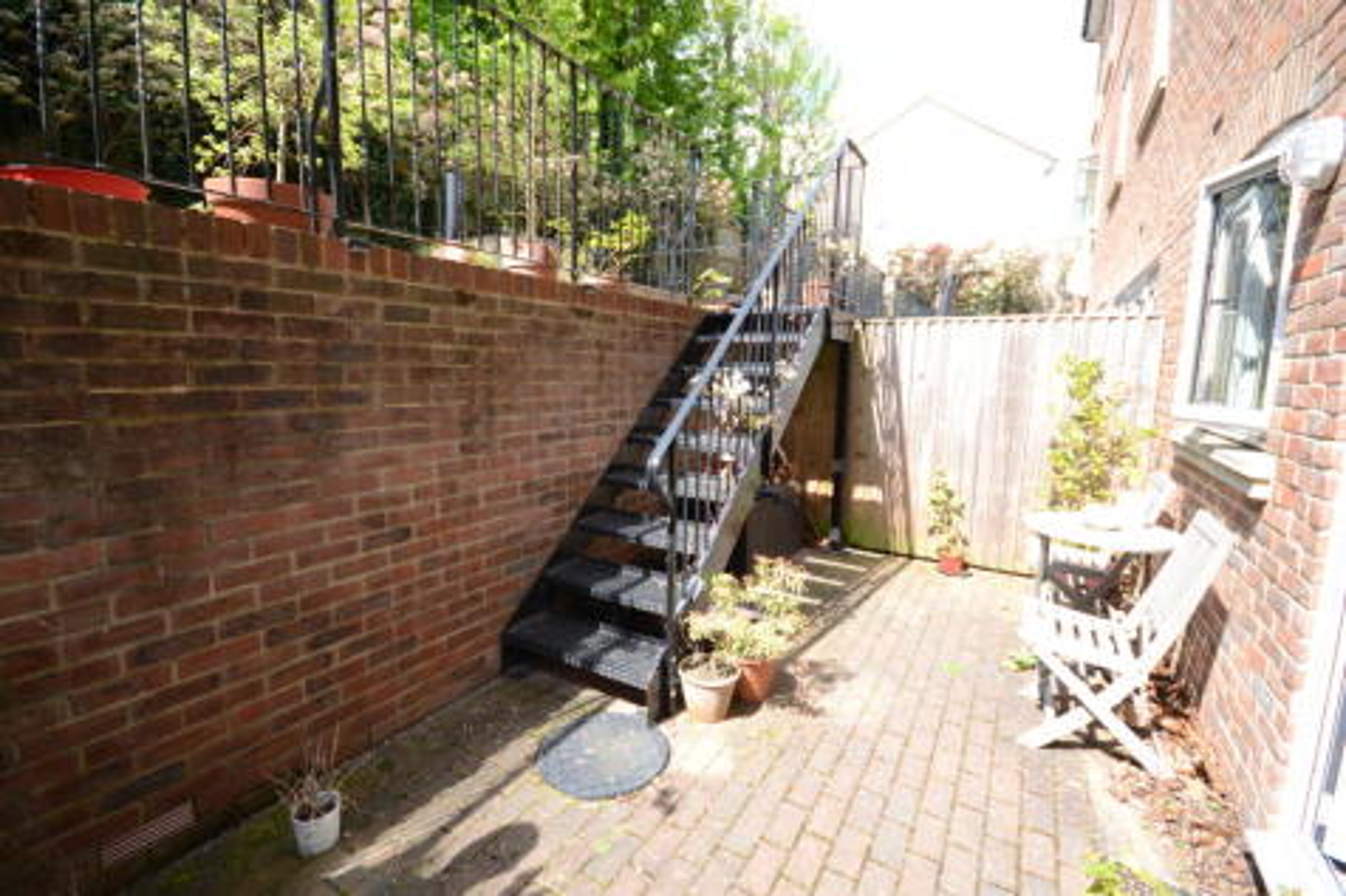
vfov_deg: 77.3
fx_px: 561
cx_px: 673
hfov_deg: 100.4
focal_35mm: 15
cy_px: 448
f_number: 5.6
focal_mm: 10
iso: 100
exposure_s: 1/125
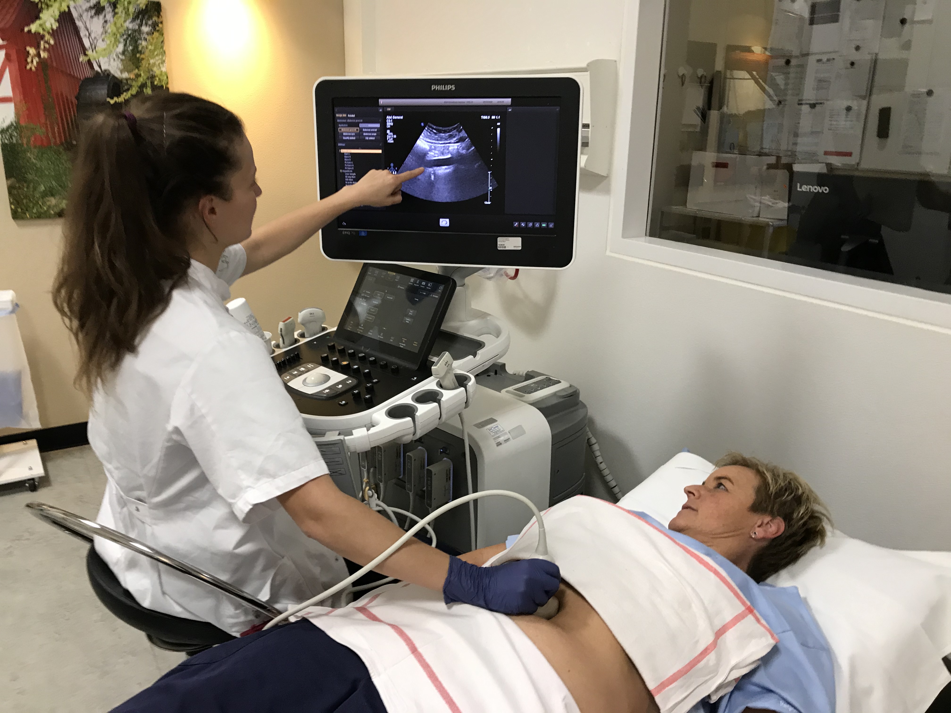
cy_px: 356
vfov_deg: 49.7
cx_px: 476
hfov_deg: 63.4
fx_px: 769
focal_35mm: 28
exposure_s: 1/17
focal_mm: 3.99
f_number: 1.8
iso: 40
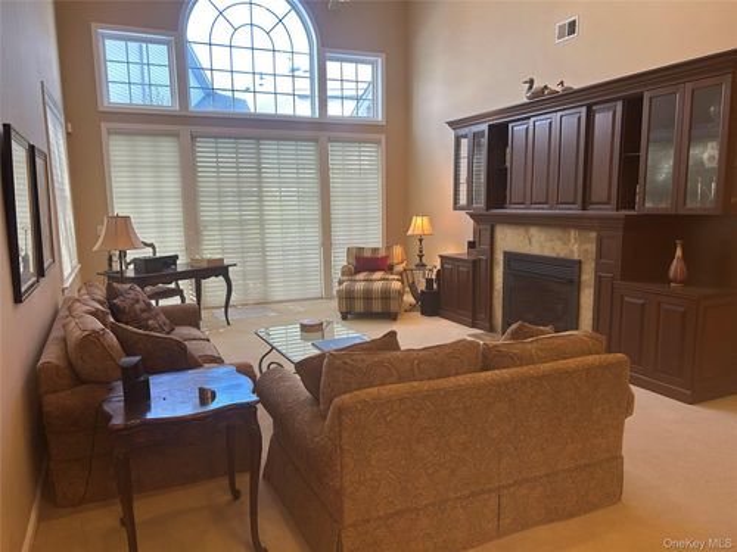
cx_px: 368
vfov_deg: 53.1
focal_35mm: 26
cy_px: 276
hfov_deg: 67.3
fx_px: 554
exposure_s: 1/60
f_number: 1.5
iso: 80
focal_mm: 5.7
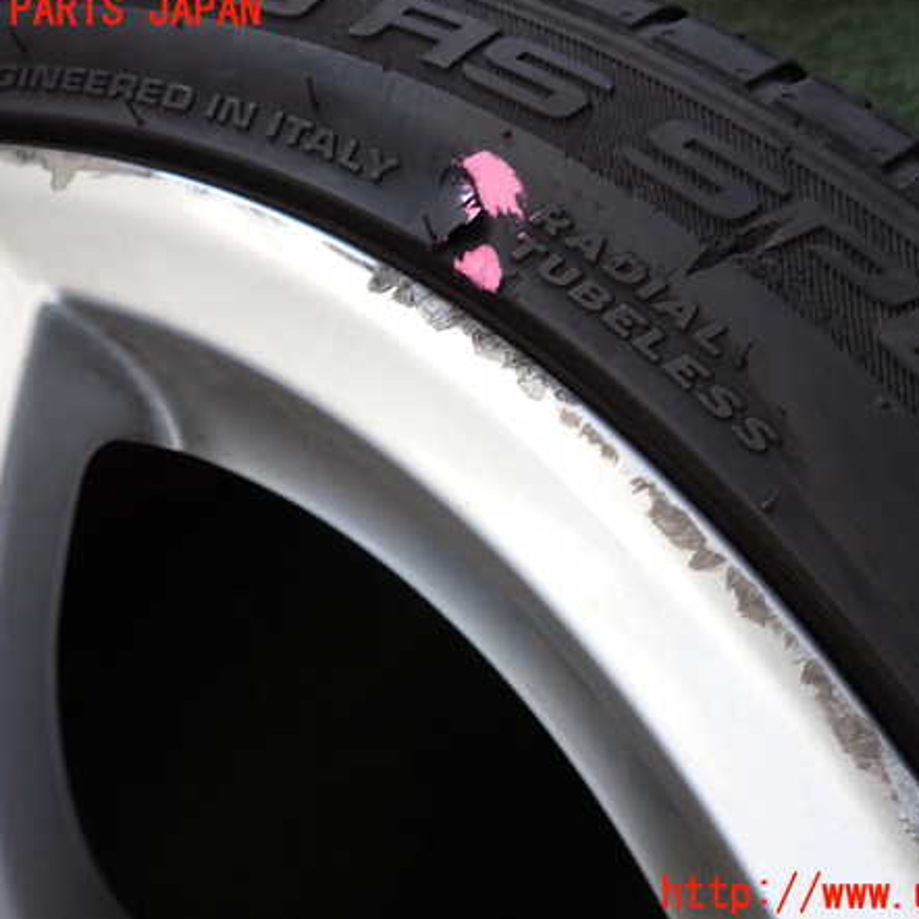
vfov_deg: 54.0
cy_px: 453
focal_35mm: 30
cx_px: 507
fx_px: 901
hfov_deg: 53.9
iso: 200
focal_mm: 4.5
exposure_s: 1/40
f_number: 2
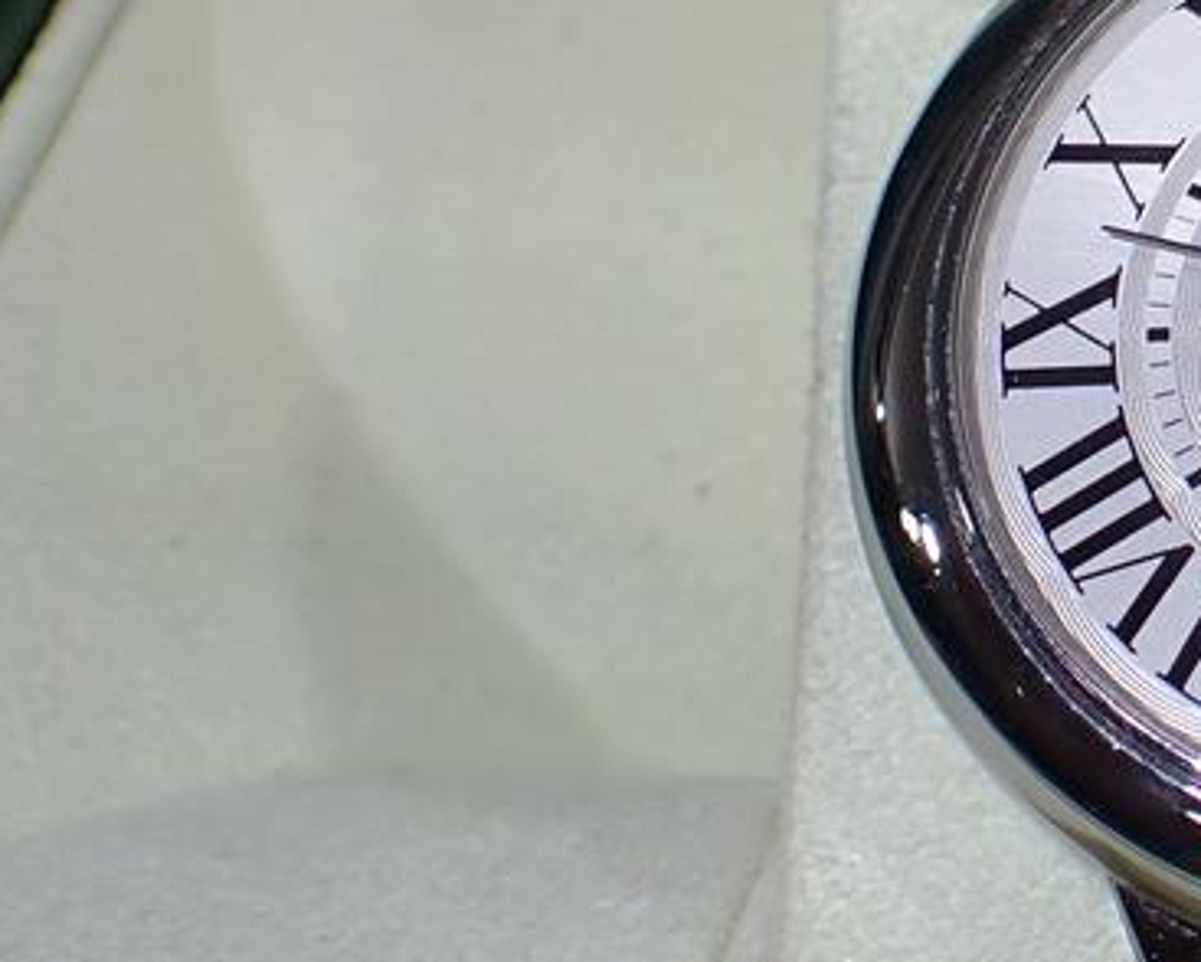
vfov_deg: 15.0
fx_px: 3628
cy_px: 226
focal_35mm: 102
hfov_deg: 17.7
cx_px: 1505
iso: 100
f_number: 6.3
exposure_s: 1/30
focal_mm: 5.4
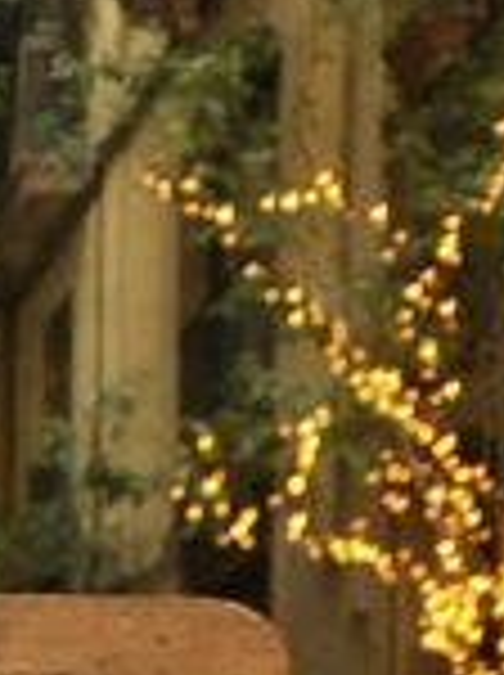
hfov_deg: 9.9
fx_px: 2862
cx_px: -117
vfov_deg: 12.6
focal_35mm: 147
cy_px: 1102
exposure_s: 1/33
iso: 80
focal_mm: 4.15
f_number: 2.2
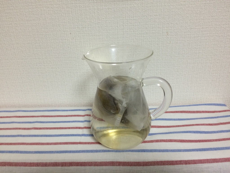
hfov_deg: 61.7
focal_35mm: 29
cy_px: 86
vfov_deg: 48.2
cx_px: 115
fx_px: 193
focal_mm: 4.15
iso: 125
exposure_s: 1/33
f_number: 2.2
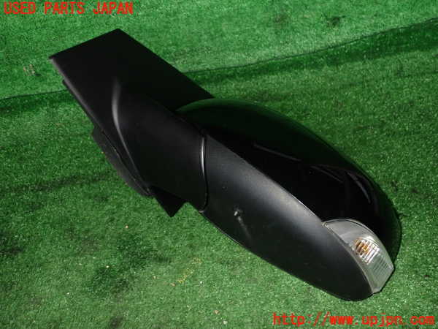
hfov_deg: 60.0
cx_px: 219
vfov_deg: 46.8
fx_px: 380
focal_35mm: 30
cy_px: 164
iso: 250
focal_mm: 5.4
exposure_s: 1/30
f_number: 6.3
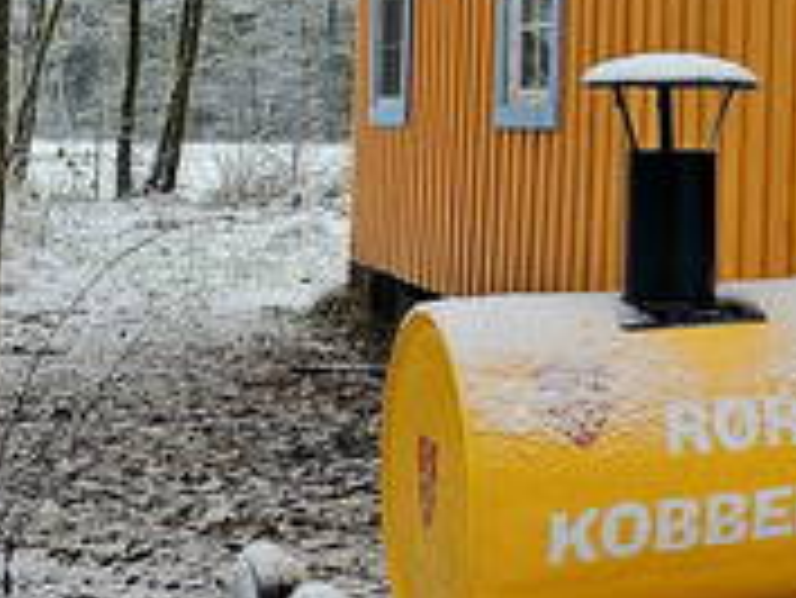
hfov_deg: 33.2
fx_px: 1197
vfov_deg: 27.1
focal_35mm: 52
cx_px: 827
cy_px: 67
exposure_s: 1/192
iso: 50
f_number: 1.7
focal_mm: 6.3
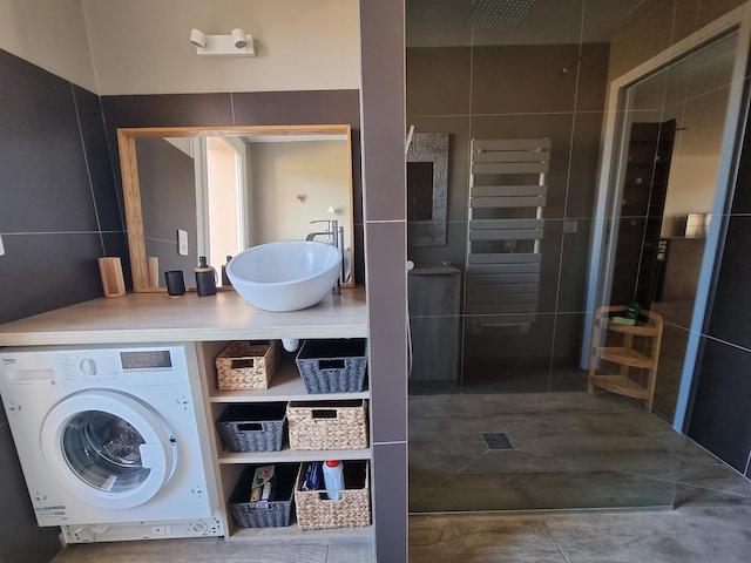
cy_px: 282
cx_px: 376
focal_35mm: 13
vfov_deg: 89.9
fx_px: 282
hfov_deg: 106.2
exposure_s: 1/50
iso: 320
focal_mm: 2.2
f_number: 2.2
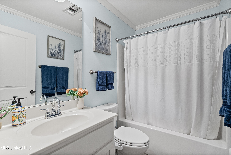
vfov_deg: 73.8
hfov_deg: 96.7
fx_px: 103
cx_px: 116
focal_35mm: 16
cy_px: 78
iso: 800
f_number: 9
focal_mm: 16
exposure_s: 1/10
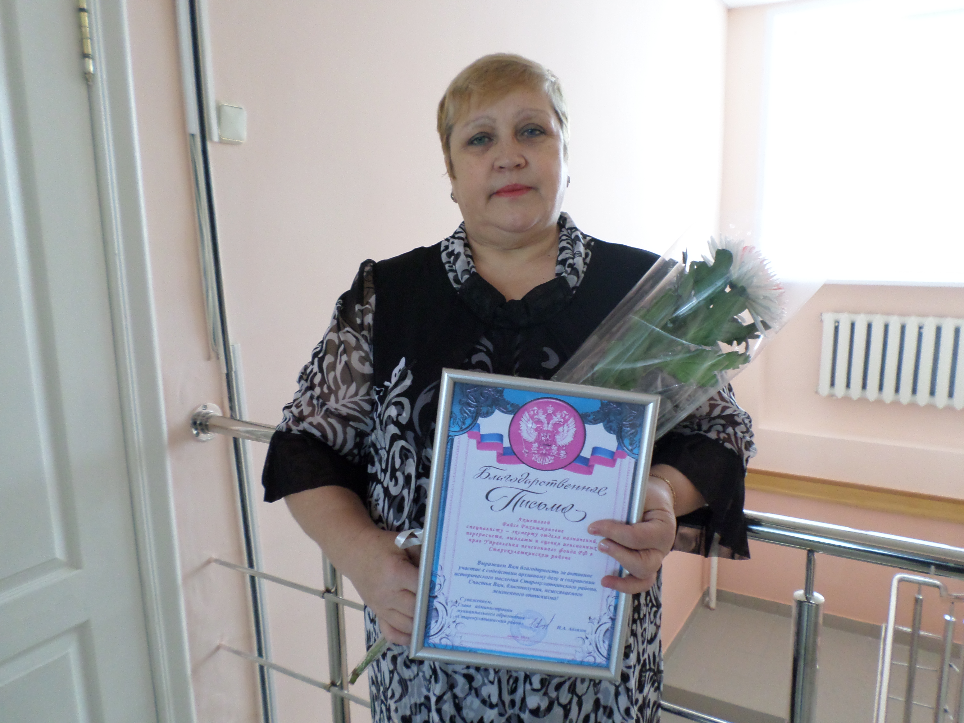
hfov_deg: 69.4
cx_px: 482
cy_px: 362
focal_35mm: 25
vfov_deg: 54.9
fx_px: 696
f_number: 2.5
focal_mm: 4.5
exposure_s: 1/30
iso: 240
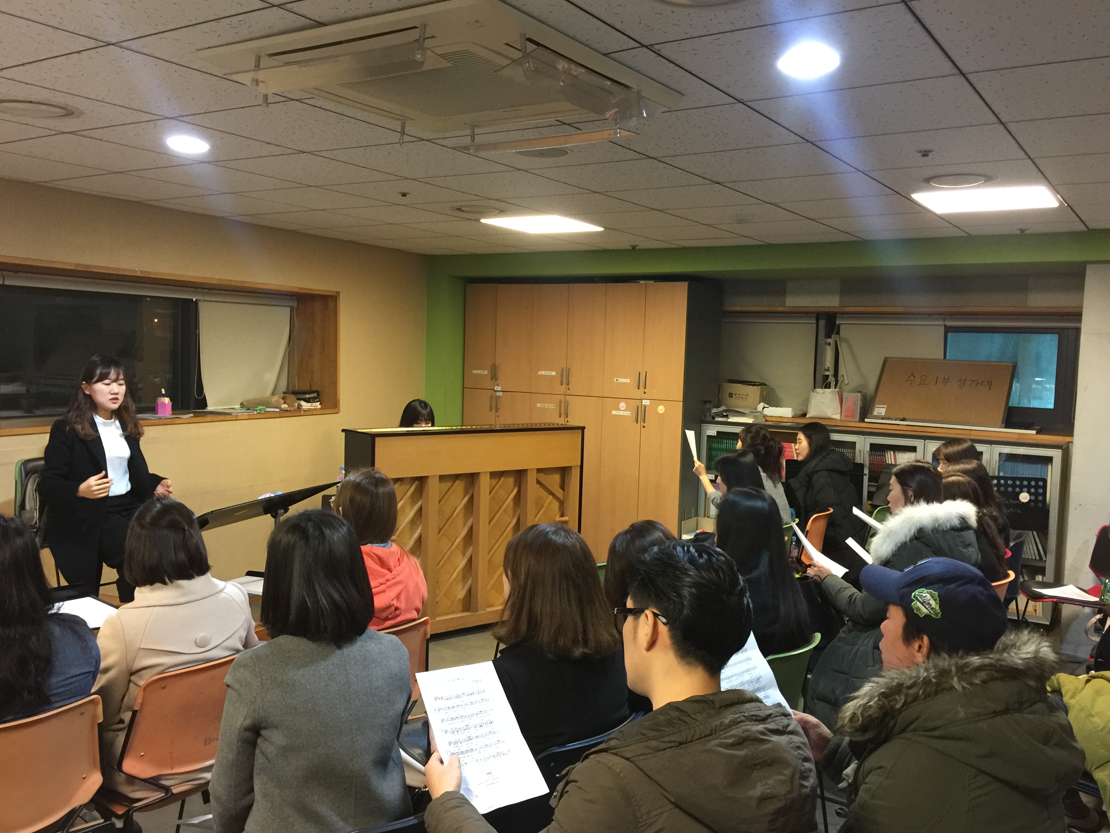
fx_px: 962
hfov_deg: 60.0
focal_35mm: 30
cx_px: 561
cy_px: 427
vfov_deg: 46.8
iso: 125
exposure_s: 1/15
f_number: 2.2
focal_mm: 4.15
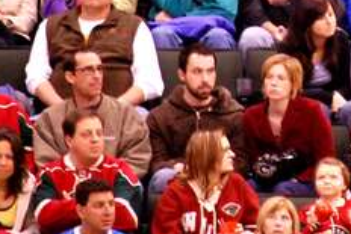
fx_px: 9570
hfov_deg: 2.1
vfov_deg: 1.4
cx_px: 404
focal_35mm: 981
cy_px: -137
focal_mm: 190
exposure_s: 1/60
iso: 1600
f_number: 5.6
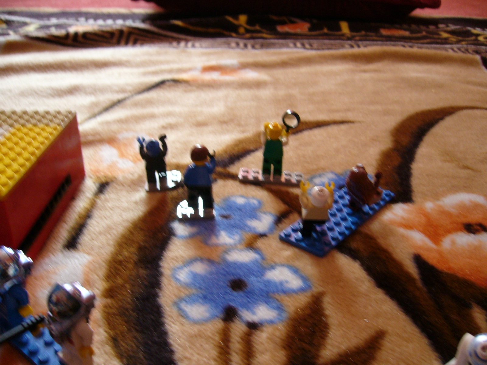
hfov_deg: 52.6
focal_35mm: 35
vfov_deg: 40.7
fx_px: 492
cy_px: 182
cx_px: 244
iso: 125
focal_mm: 5.8
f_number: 2.8
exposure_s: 1/15
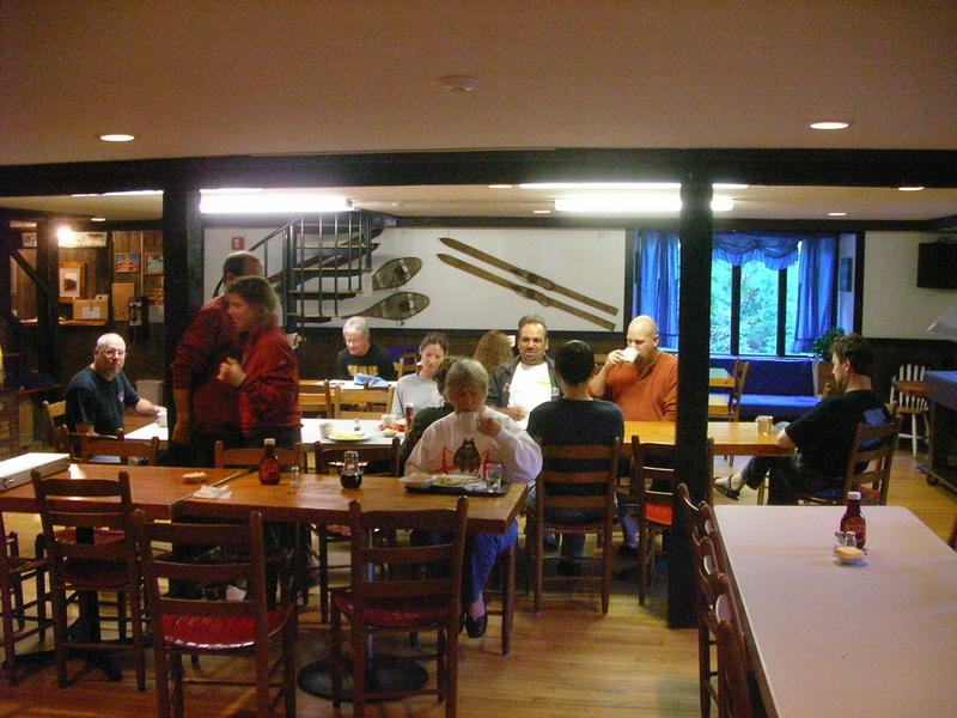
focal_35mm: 38
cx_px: 478
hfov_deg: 49.0
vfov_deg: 37.7
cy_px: 359
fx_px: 1051
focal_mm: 6.3
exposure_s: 1/18.7
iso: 400
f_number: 3.5
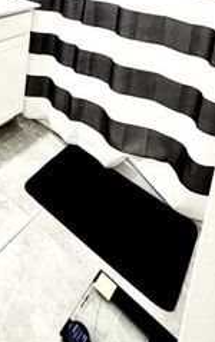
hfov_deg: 35.3
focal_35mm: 33
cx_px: 6
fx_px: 308
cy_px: -27
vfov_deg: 45.1
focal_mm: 2.22
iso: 160
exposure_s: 1/120
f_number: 2.2
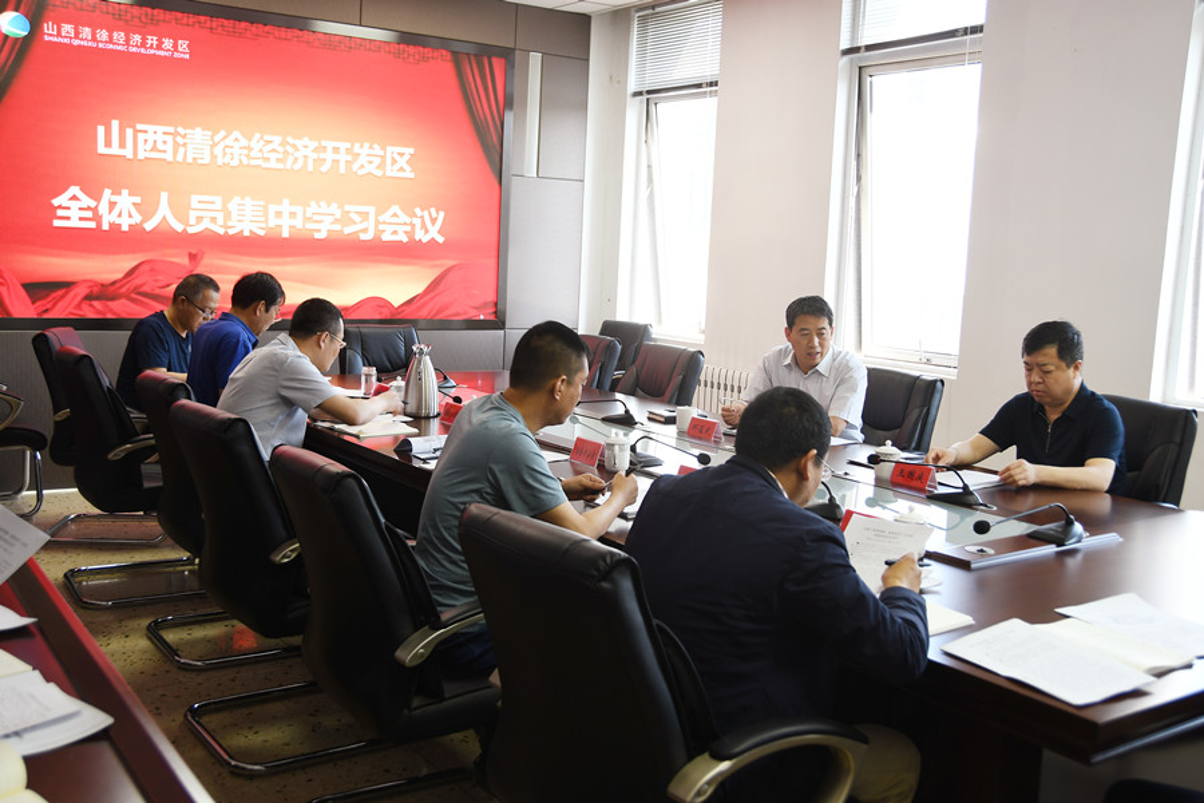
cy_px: 402
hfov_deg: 53.1
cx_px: 602
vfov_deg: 36.9
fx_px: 1204
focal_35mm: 36
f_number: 3.8
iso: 160
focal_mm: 24
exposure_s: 1/25
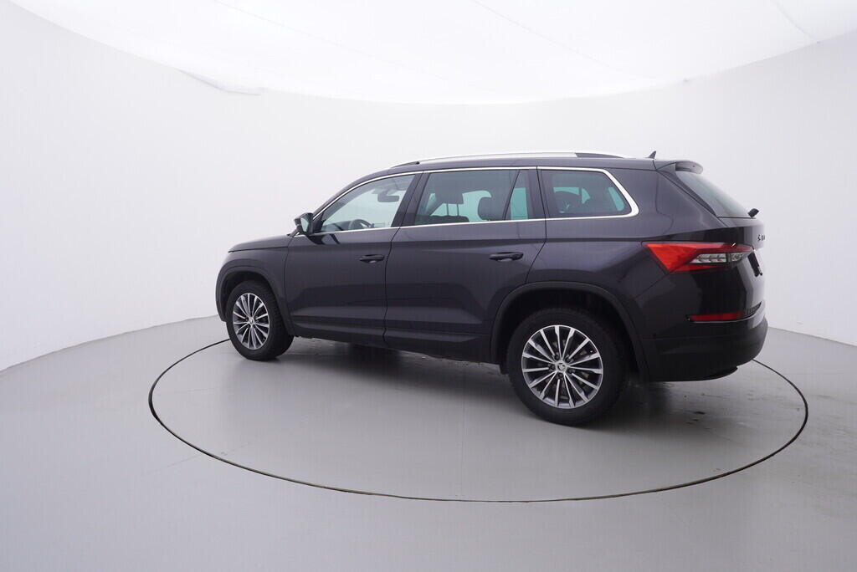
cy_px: 286
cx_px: 428
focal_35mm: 22
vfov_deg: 56.2
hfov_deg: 77.3
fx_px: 536
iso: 200
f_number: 5
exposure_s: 1/80
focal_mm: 15
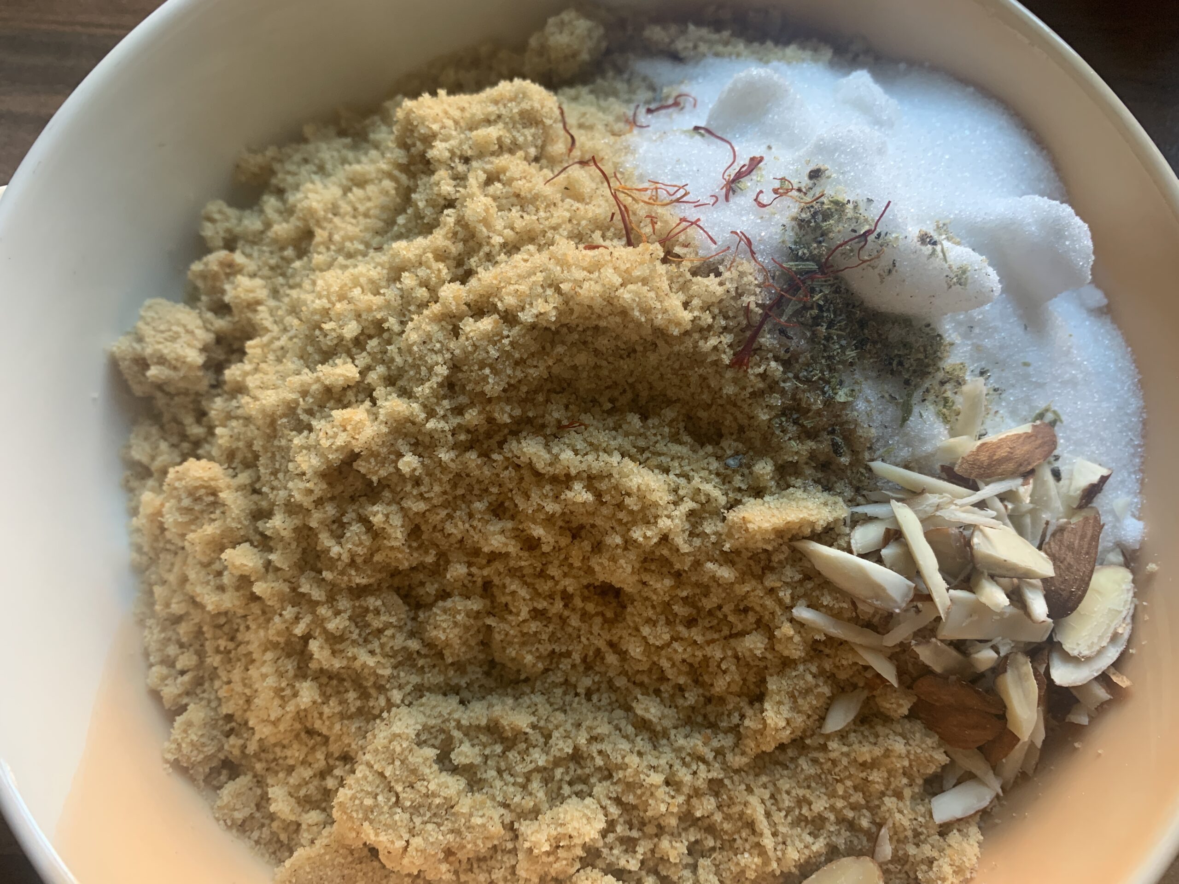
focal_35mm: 26
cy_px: 442
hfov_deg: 67.3
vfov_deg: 53.1
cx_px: 590
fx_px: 886
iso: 100
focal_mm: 4.25
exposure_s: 1/70
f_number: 1.8
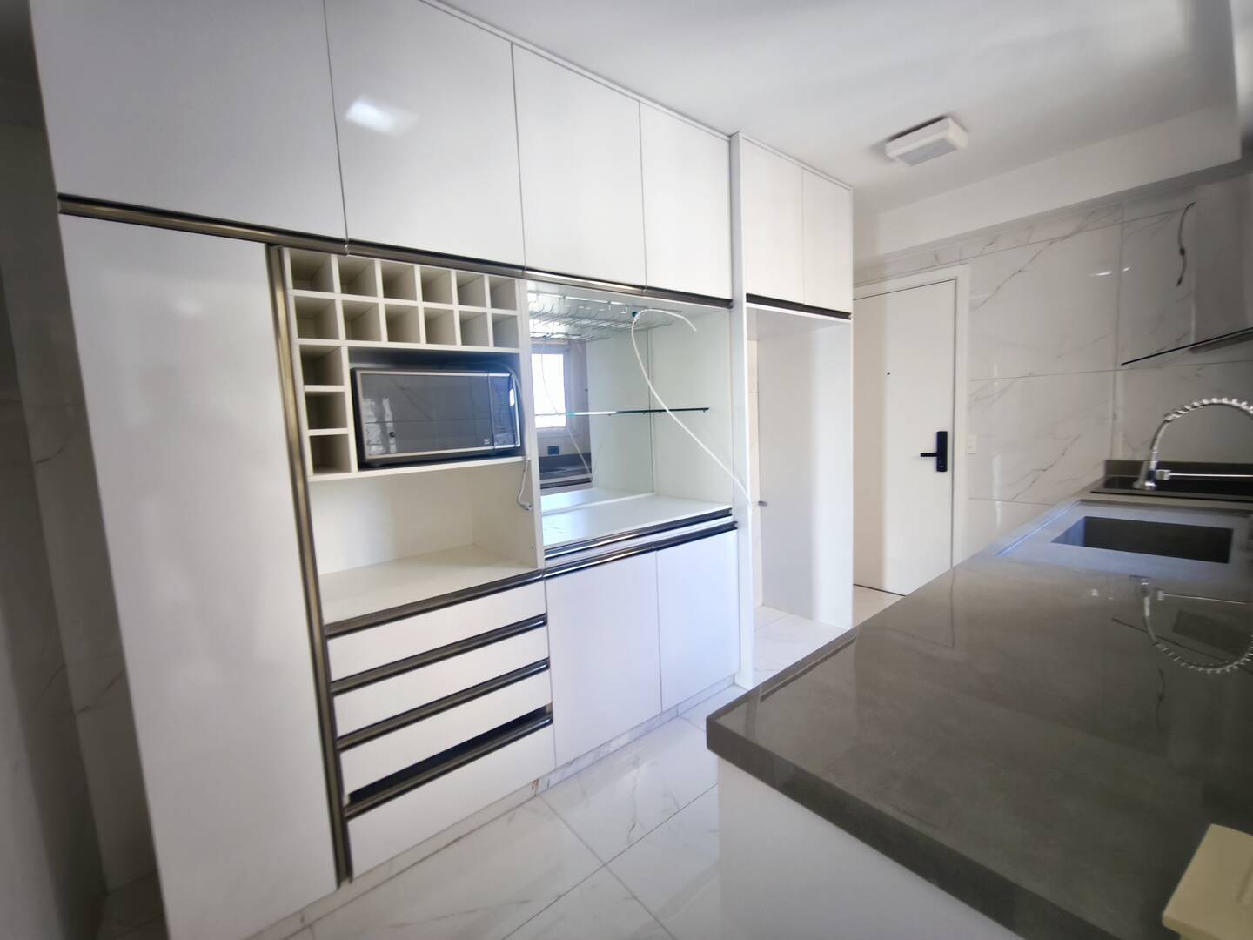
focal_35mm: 15
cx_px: 626
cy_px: 470
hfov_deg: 98.2
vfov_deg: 81.7
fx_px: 543
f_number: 2.2
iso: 200
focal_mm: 1.91
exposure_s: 1/30
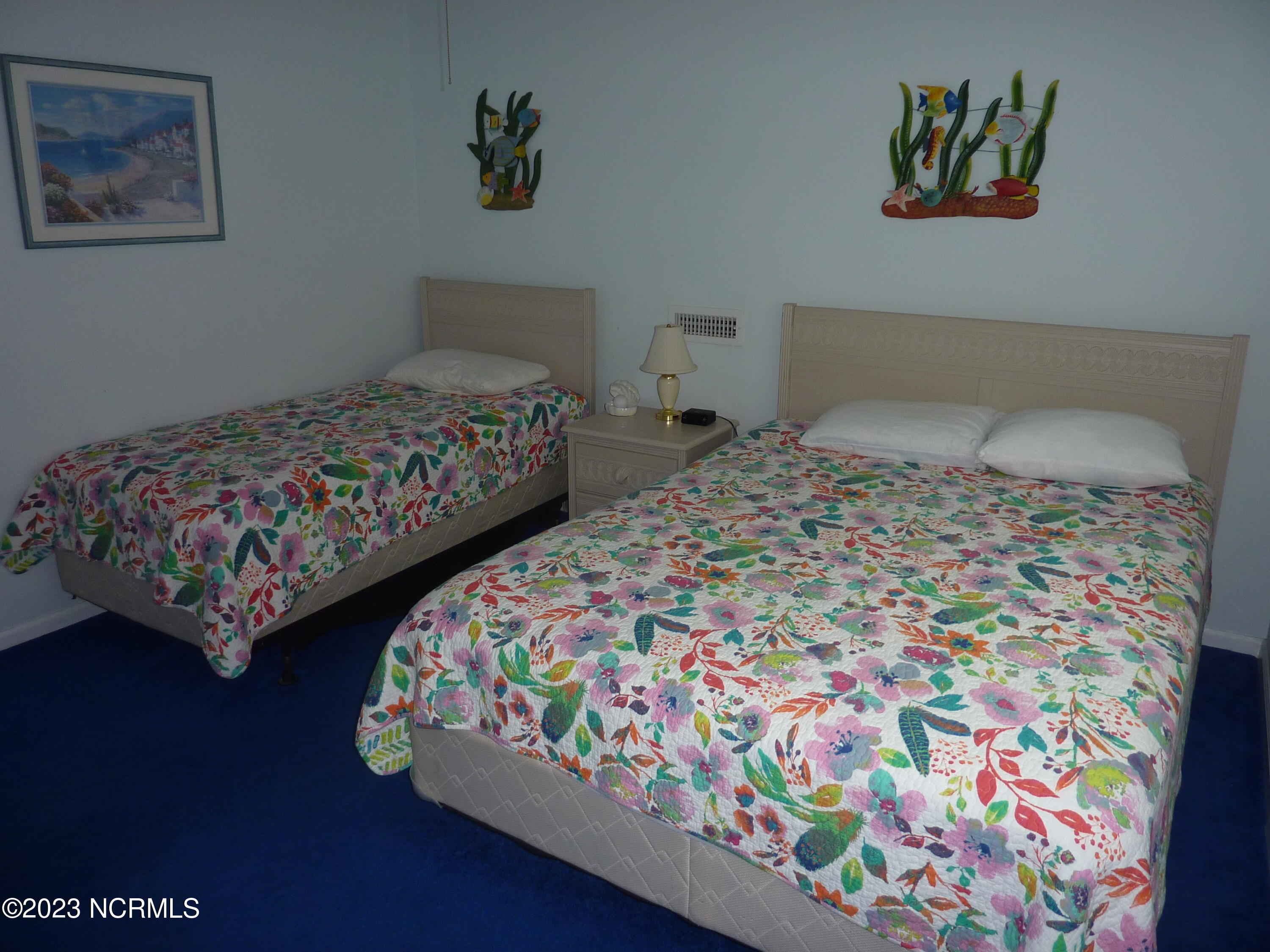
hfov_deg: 69.4
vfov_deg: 54.9
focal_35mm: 25
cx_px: 635
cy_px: 476
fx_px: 917
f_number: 3.3
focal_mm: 4.1
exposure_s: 1/30
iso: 100
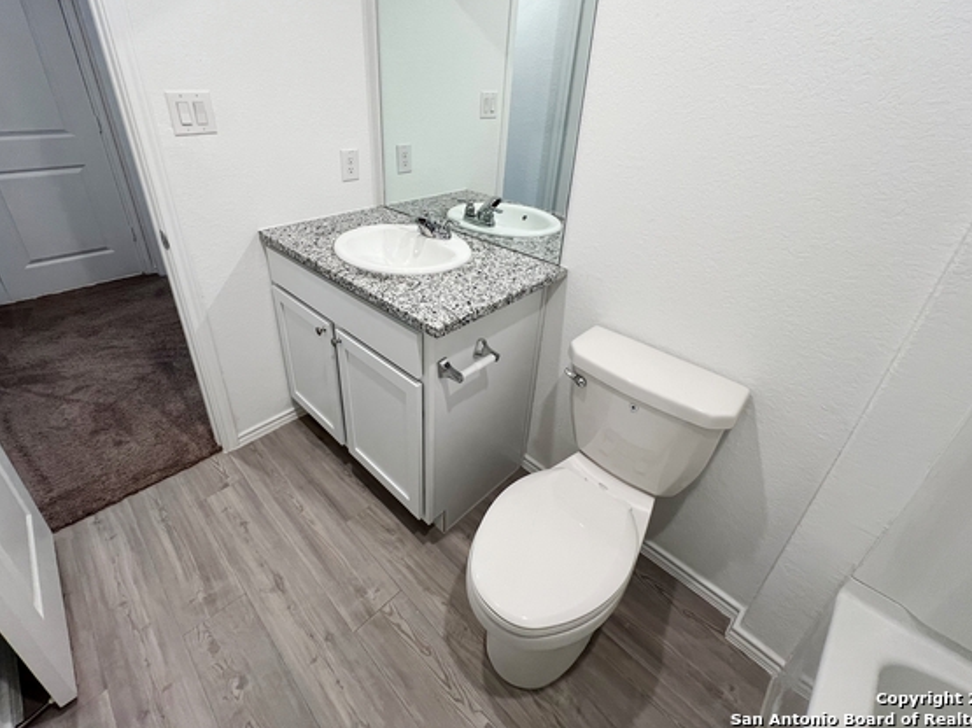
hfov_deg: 98.1
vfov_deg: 81.2
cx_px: 455
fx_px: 421
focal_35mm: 15
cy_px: 310
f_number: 1.8
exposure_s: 1/120
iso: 160
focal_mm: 1.57
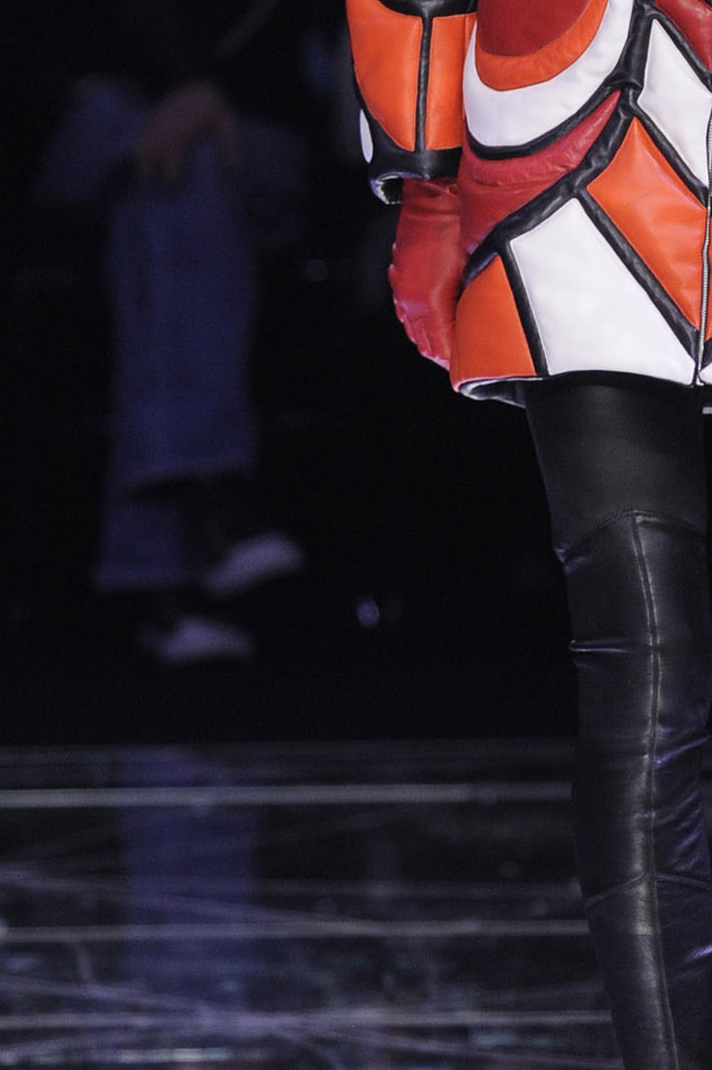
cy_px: 183
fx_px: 14821
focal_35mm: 499
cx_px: 742
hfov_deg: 2.8
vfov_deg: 4.1
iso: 1600
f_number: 4
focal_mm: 180
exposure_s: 1/320
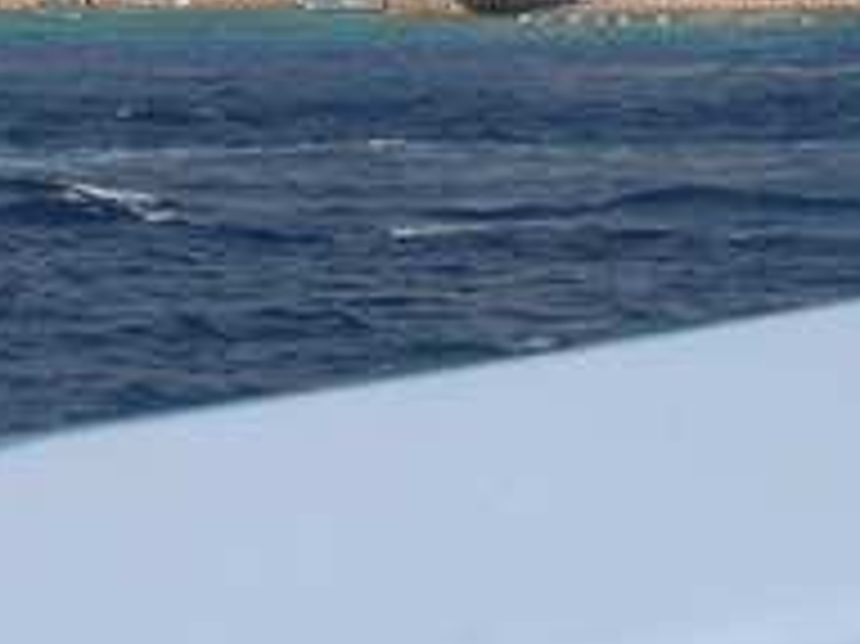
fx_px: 3749
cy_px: -372
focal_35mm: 151
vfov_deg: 9.5
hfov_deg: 13.0
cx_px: 117
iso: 50
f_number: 3.7
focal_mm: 6
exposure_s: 1/1238
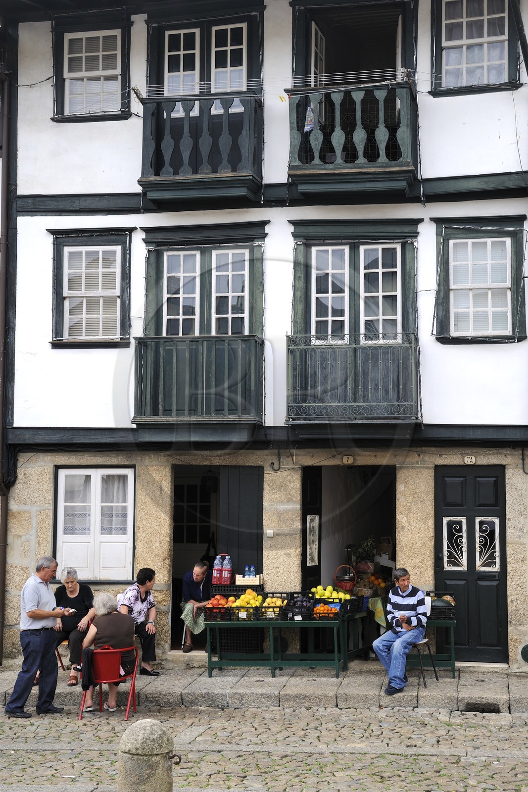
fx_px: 1056
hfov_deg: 28.1
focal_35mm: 48
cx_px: 264
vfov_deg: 41.1
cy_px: 396
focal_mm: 48
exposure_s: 1/160
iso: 400
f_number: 10
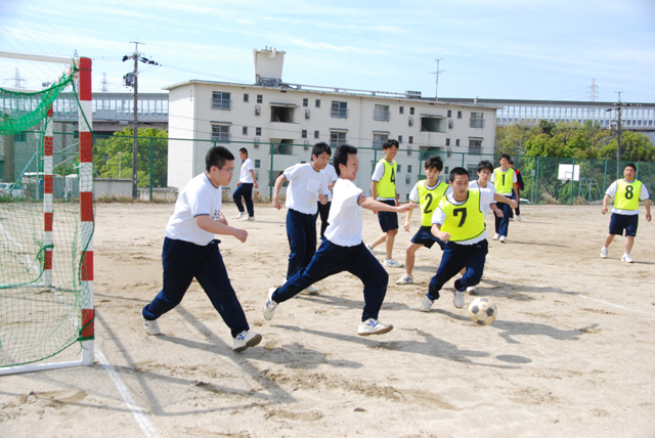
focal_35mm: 39
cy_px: 219
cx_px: 328
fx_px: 710
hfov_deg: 49.5
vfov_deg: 34.3
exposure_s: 1/4000
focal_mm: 26
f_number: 6.3
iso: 1600
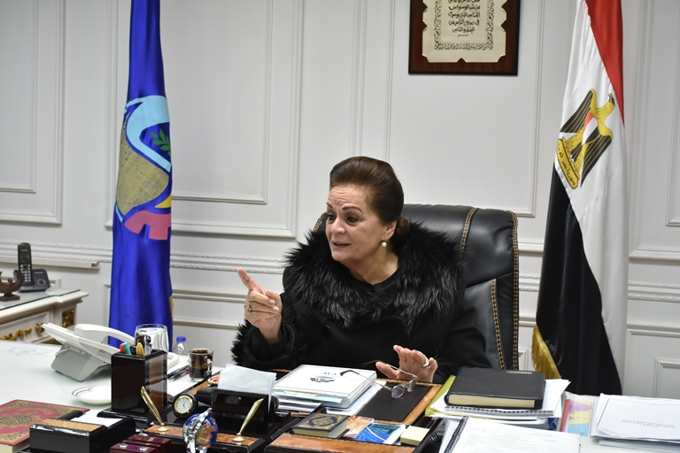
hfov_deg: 37.9
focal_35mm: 52
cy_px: 226
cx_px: 340
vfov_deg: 25.8
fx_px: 992
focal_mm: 35
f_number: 5.6
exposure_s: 1/125
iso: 800
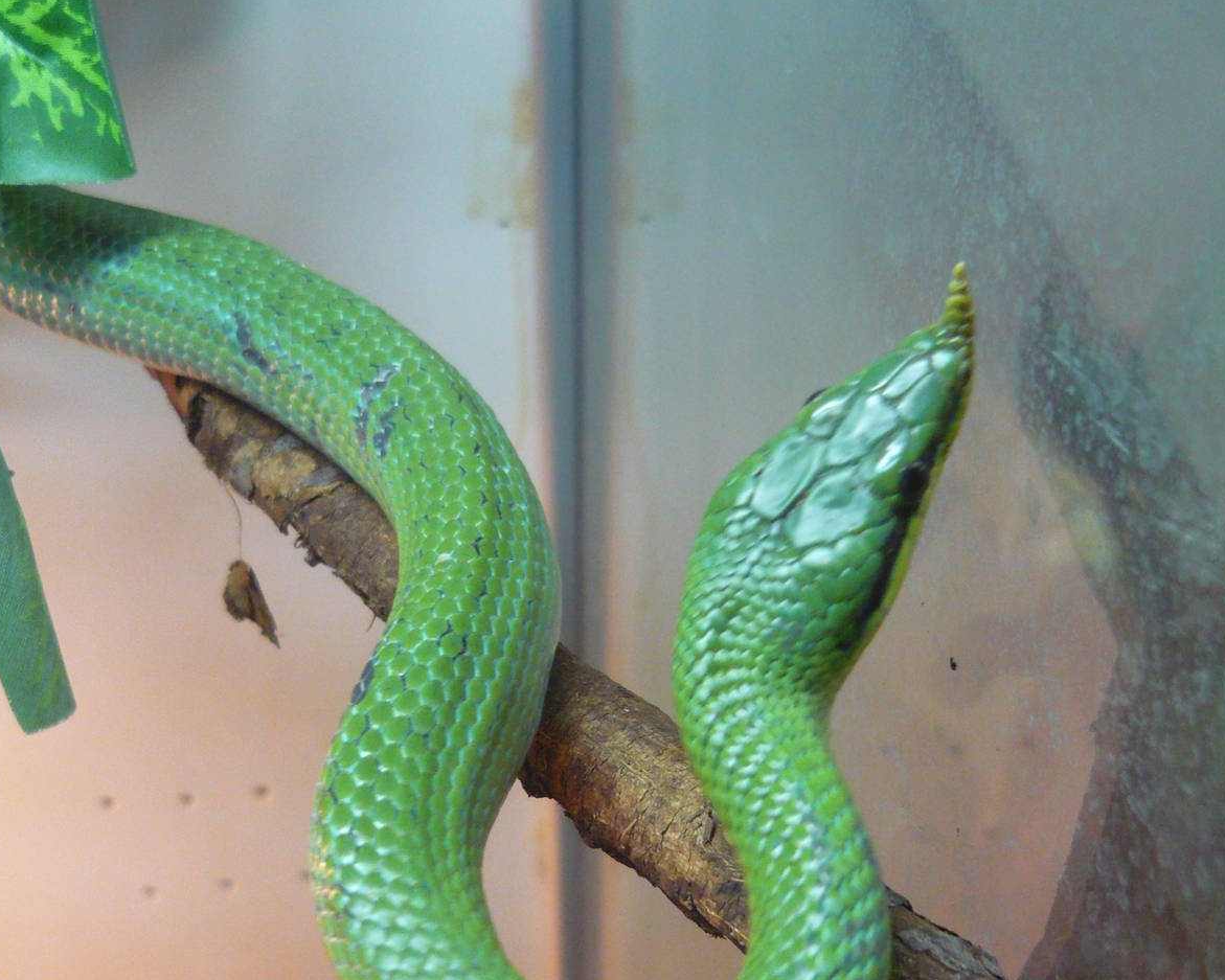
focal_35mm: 44
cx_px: 619
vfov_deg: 34.1
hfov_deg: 42.0
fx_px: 1595
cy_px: 580
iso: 400
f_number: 2.8
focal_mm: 5.5
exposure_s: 1/25
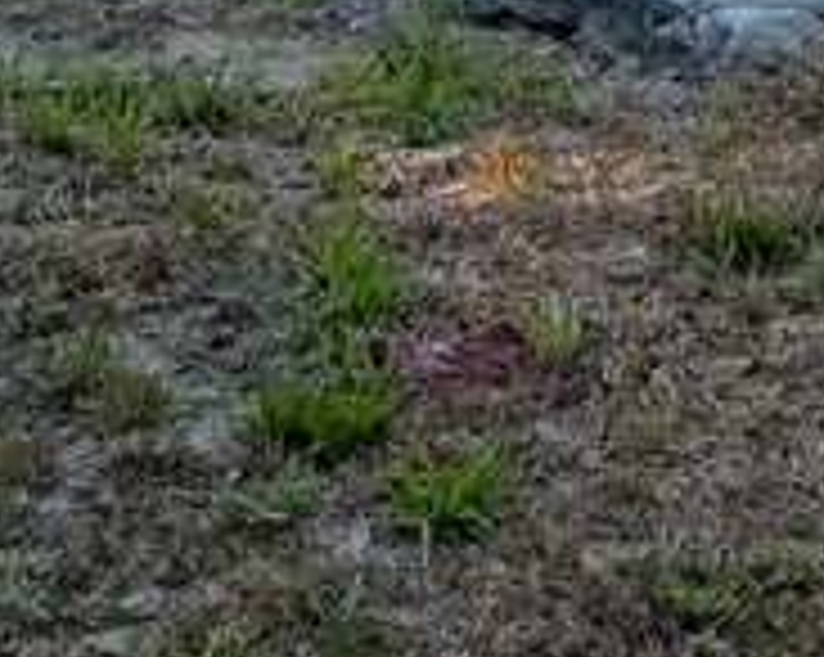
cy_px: -855
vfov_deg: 10.4
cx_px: 1076
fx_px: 3191
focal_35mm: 131
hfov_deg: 14.1
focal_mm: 6.76
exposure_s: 1/5348
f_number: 1.78
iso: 80
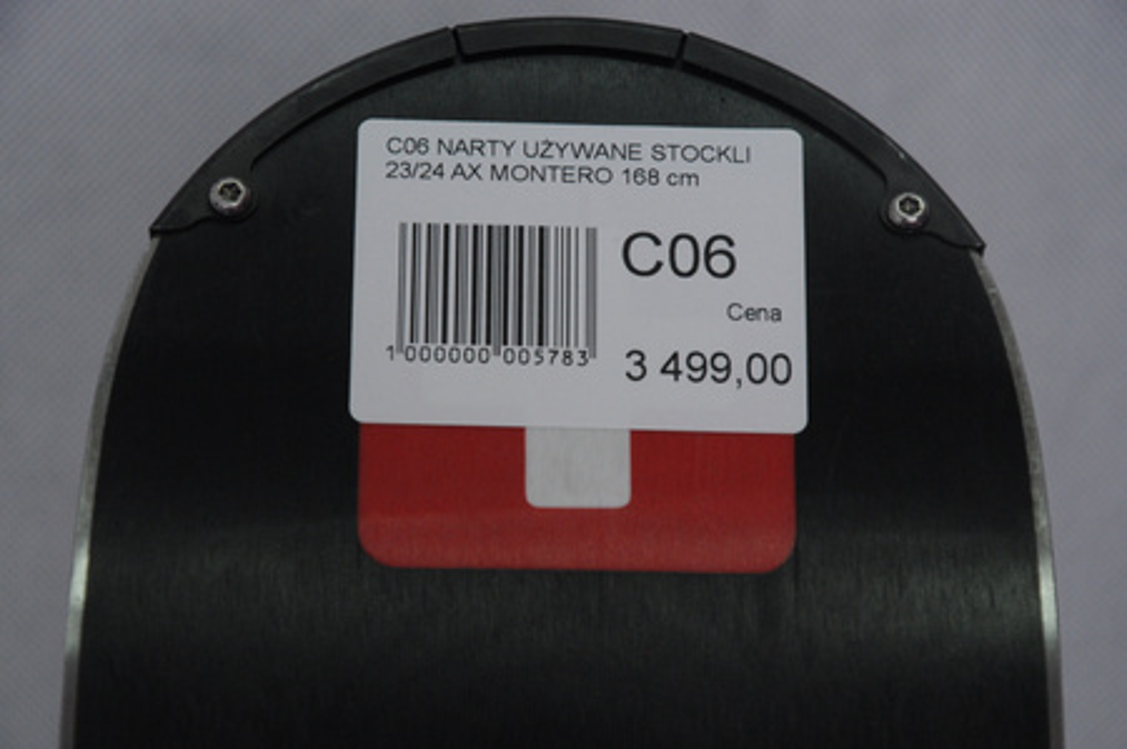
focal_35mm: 147
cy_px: 374
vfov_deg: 9.3
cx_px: 564
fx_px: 4597
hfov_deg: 14.0
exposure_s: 1/125
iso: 1400
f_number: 8
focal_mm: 98
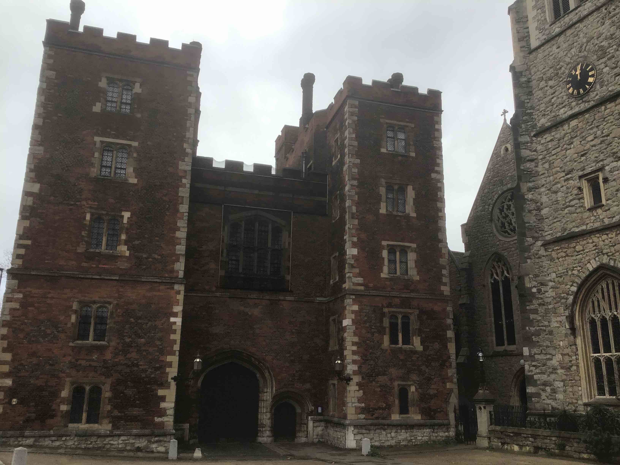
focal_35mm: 31
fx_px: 555
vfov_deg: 45.4
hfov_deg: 58.4
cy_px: 232
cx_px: 310
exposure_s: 1/212
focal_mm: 3.3
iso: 25
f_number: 2.4
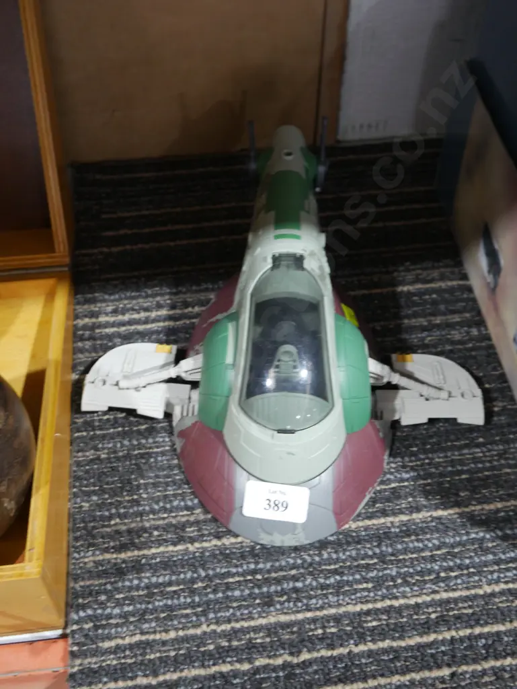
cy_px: 344
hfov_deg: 36.0
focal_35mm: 40
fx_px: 796
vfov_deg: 46.8
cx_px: 258
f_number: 4.4
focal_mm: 20
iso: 1250
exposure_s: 1/60
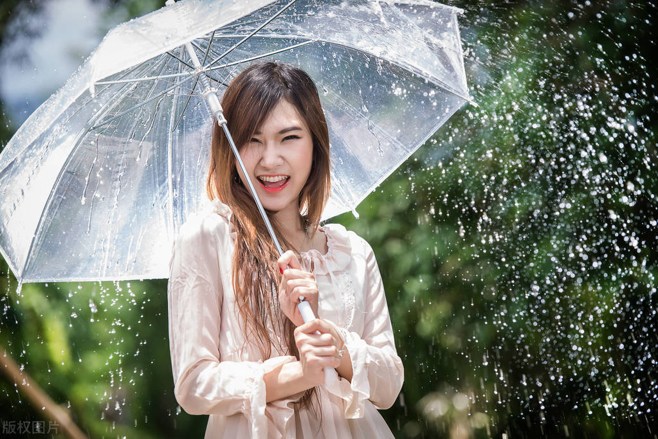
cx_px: 329
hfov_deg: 13.2
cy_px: 220
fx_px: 2834
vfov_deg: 8.9
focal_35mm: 155
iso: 64
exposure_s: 1/200
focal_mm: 155
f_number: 4
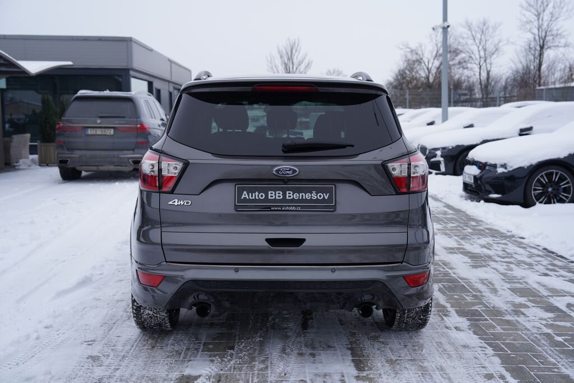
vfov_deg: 32.6
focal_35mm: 41
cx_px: 287
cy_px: 192
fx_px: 654
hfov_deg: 47.4
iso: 100
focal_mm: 41
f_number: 4
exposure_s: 1/250
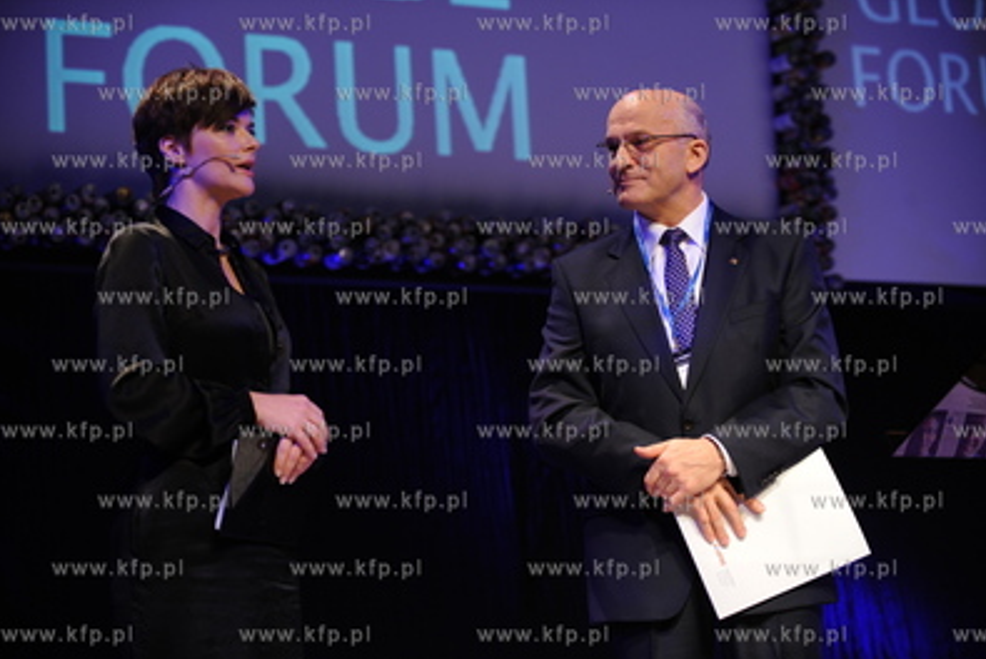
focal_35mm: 91
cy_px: 330
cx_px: 489
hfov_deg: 22.4
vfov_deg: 15.1
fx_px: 2494
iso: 800
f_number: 4
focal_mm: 90
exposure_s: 1/100
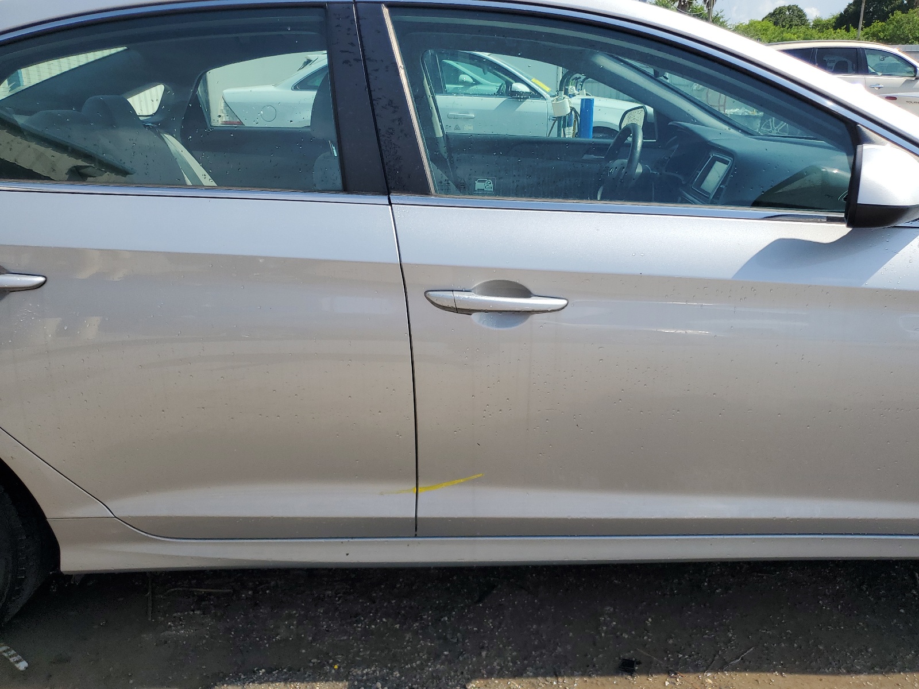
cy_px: 344
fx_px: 690
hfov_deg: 67.3
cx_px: 460
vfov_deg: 53.1
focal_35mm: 26
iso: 50
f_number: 1.5
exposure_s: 1/3333
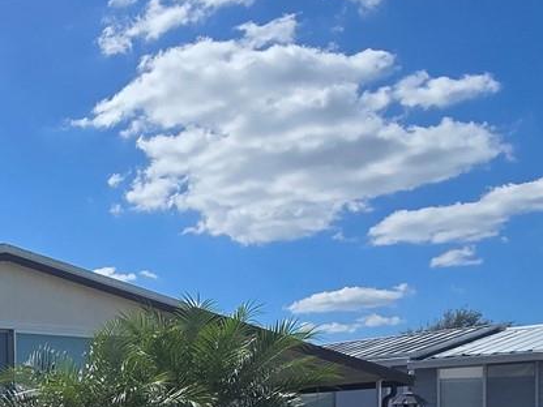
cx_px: -52
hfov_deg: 33.4
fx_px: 784
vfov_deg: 26.6
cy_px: 455
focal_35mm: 50
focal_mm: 2.2
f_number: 2.2
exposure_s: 1/4886
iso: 50
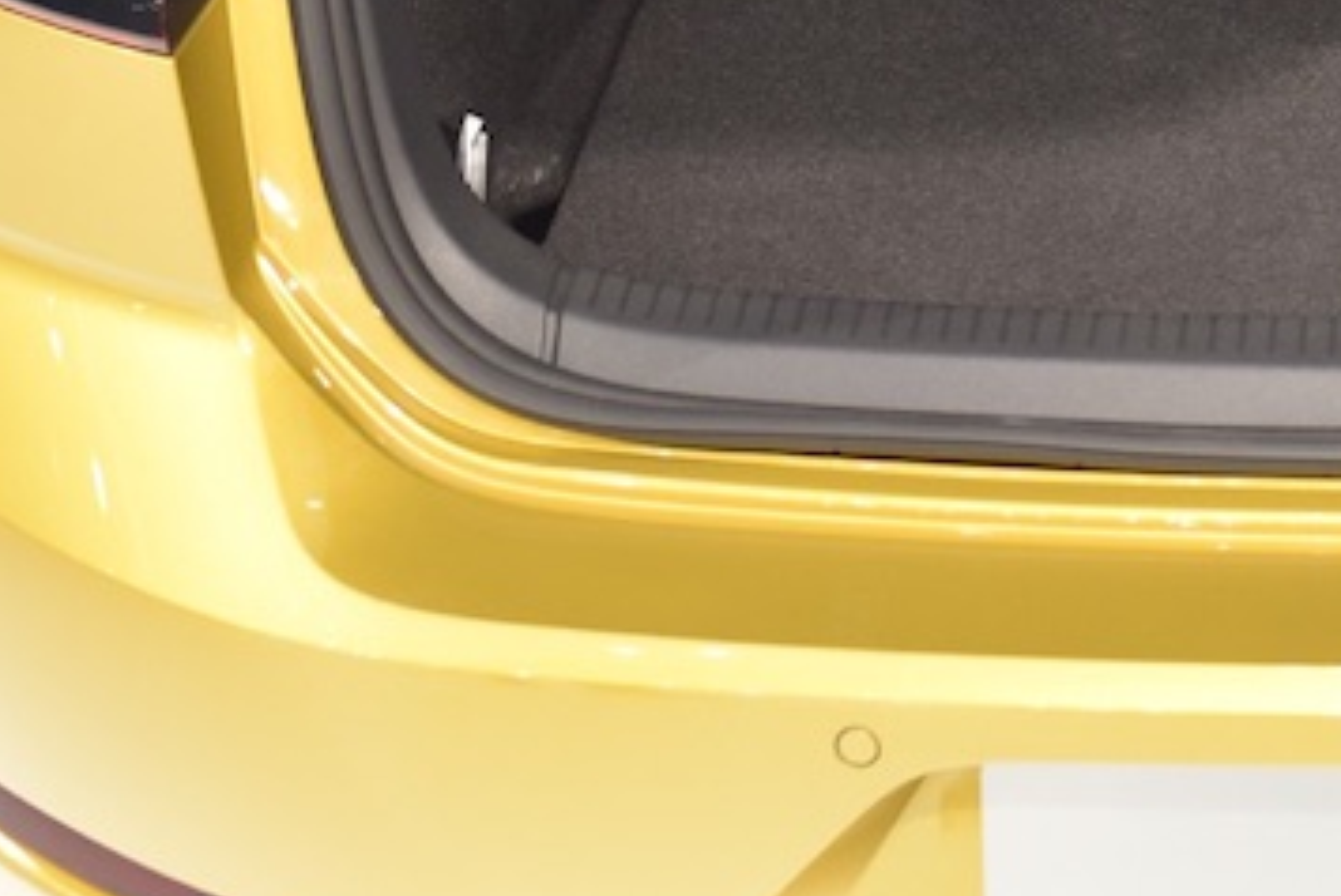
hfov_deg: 15.6
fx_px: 4697
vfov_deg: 10.7
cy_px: -232
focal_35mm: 126
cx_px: 1624
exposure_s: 1/80
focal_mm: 35
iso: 1000
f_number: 3.5
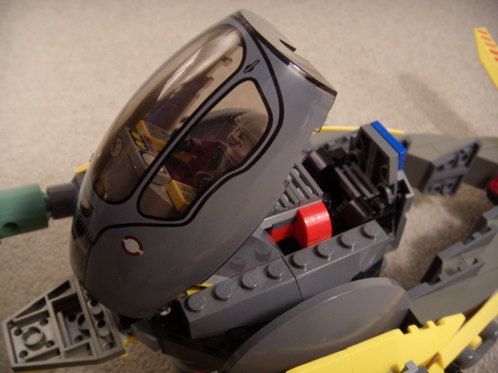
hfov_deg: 49.0
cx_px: 249
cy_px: 186
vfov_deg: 37.7
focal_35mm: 38
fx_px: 547
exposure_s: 1/14.7
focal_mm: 6.4
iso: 100
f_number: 3.5
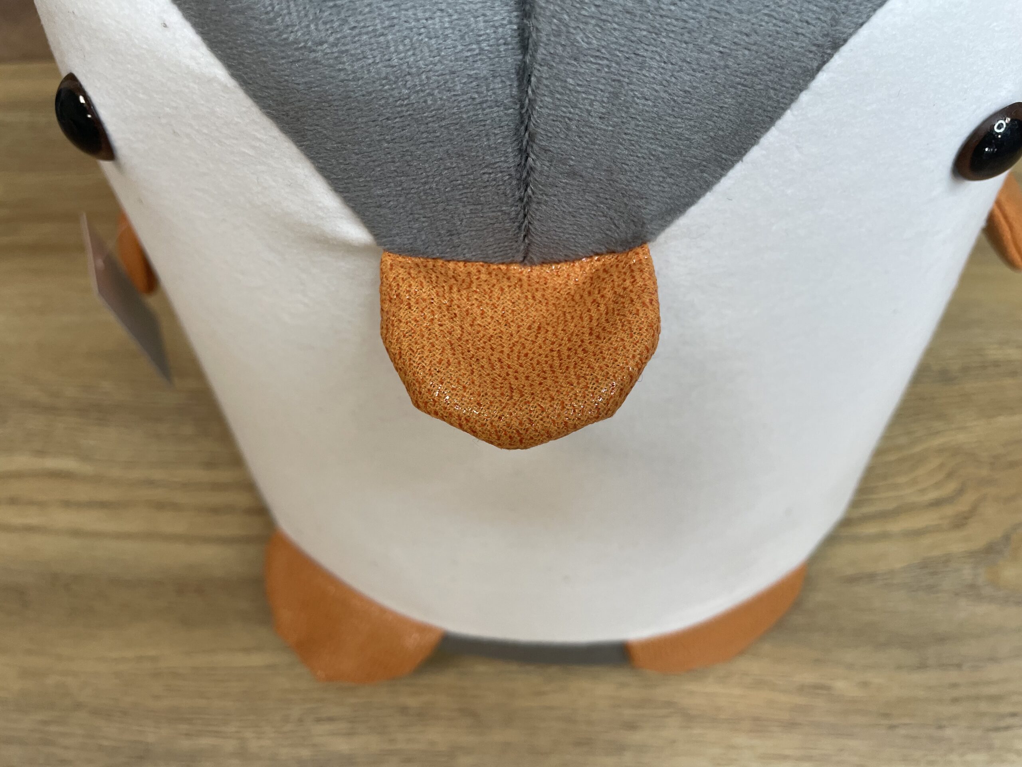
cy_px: 384
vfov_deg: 53.1
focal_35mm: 26
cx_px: 511
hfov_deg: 67.3
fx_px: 768
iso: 80
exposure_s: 1/100
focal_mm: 4.2
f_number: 1.6
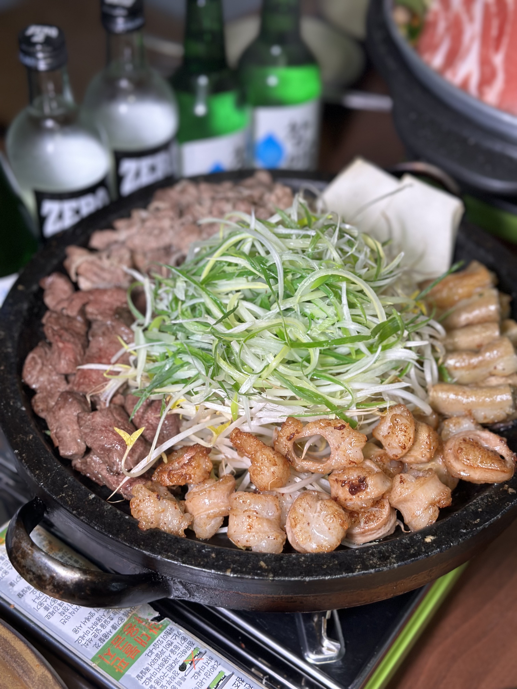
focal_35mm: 48
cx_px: 258
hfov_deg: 30.3
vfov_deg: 39.7
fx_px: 956
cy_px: 344
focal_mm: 6.86
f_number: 1.78
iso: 125
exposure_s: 1/60
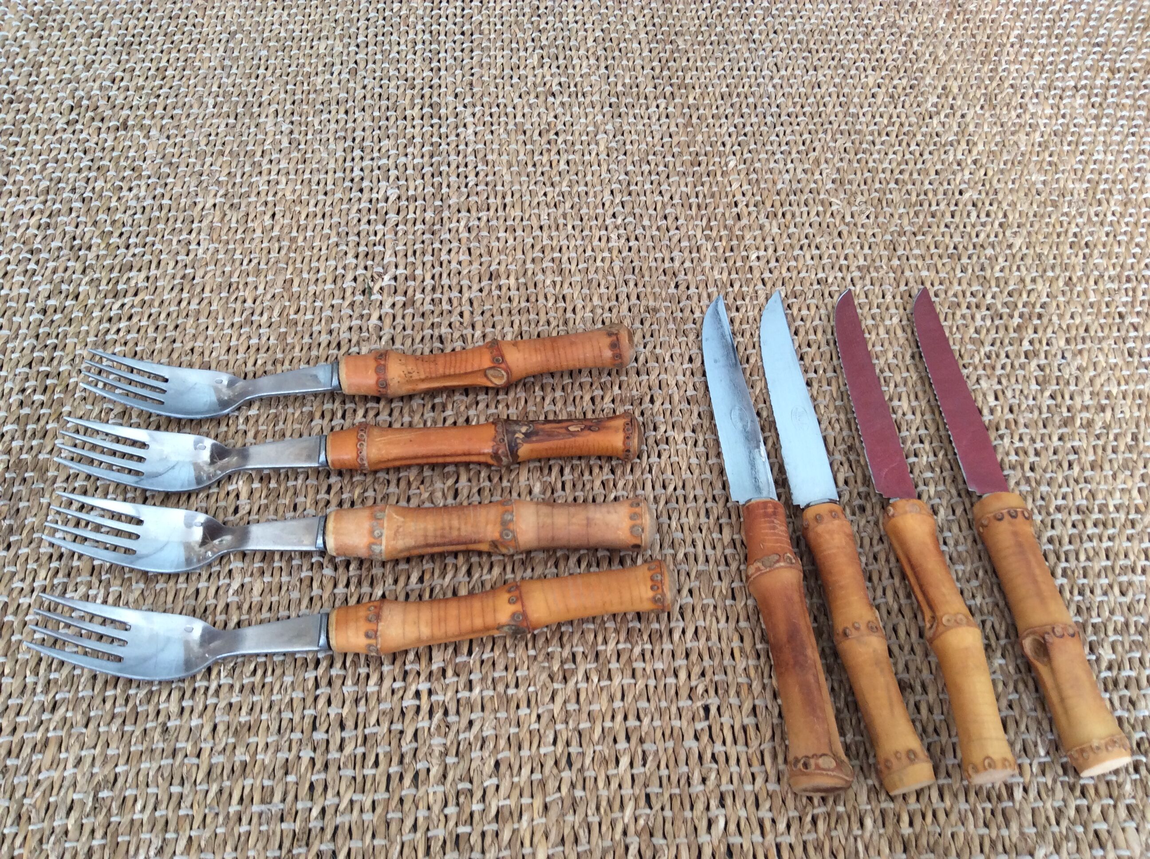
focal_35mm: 32
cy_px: 430
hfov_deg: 56.9
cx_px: 575
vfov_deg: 44.1
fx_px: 1062
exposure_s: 1/33
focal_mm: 3.3
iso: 40
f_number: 2.4
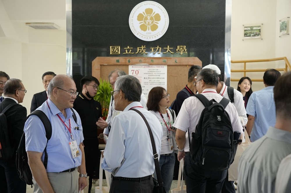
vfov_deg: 31.9
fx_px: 339
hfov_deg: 46.4
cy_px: 96
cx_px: 146
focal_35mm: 42
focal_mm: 42
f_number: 4
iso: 1600
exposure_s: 1/160
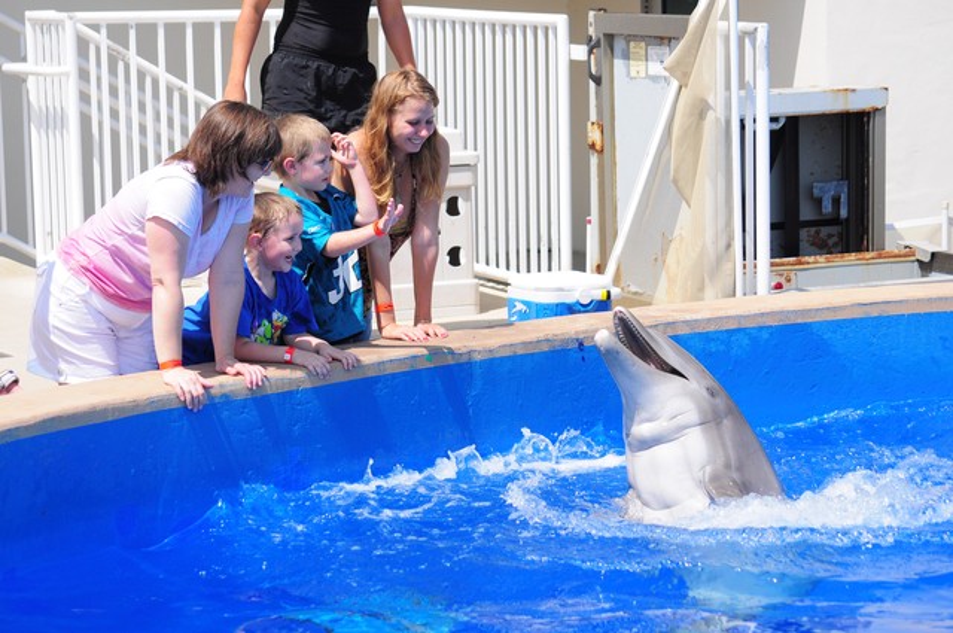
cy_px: 316
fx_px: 3252
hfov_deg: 16.7
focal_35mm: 123
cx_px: 476
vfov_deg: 11.1
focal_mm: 82
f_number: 6.3
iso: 500
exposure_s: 1/2500
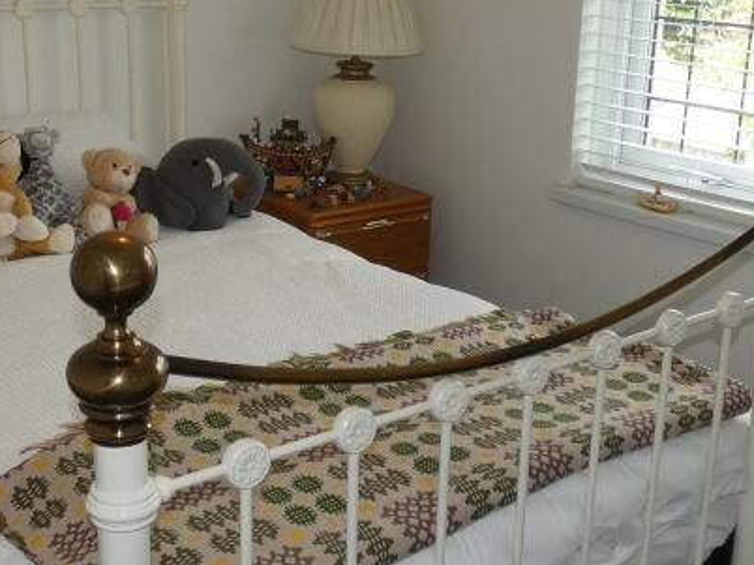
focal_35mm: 51
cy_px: 283
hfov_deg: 37.5
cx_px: 385
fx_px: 1110
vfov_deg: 28.5
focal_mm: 3.6
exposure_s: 1/80
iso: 80
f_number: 2.8
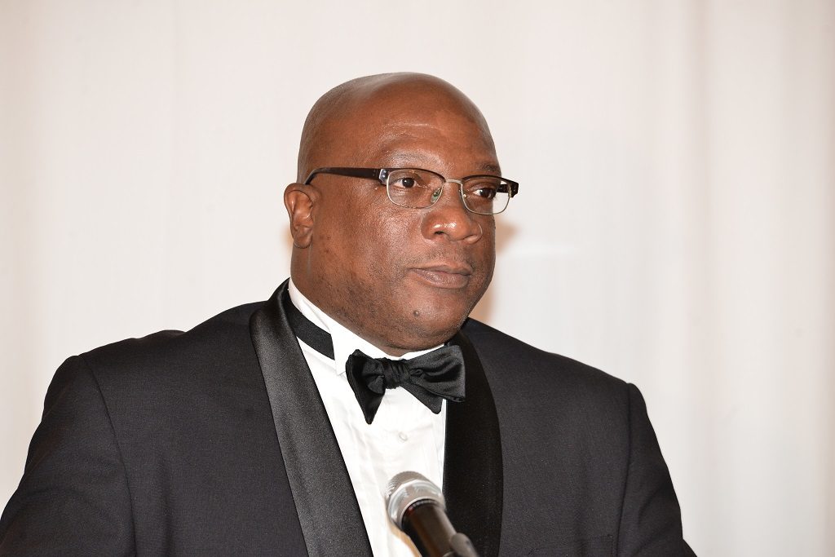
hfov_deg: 8.2
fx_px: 5799
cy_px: 278
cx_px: 418
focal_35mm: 250
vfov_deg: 5.5
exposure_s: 1/80
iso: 1600
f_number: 7.1
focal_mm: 250
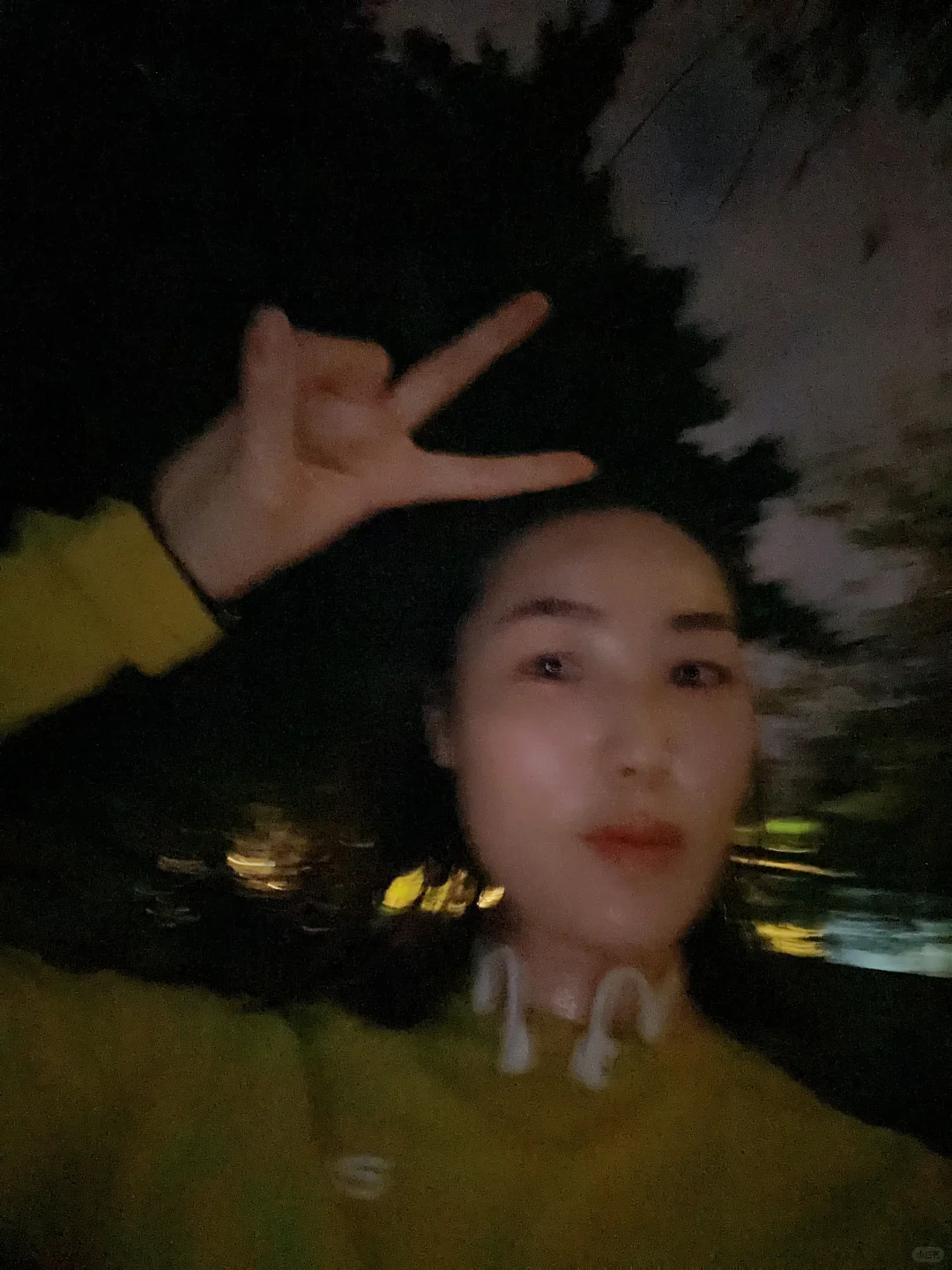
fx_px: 843
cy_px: 635
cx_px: 476
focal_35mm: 23
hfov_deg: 58.9
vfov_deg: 73.9
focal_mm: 2.69
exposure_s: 1/17
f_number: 1.9
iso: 2000
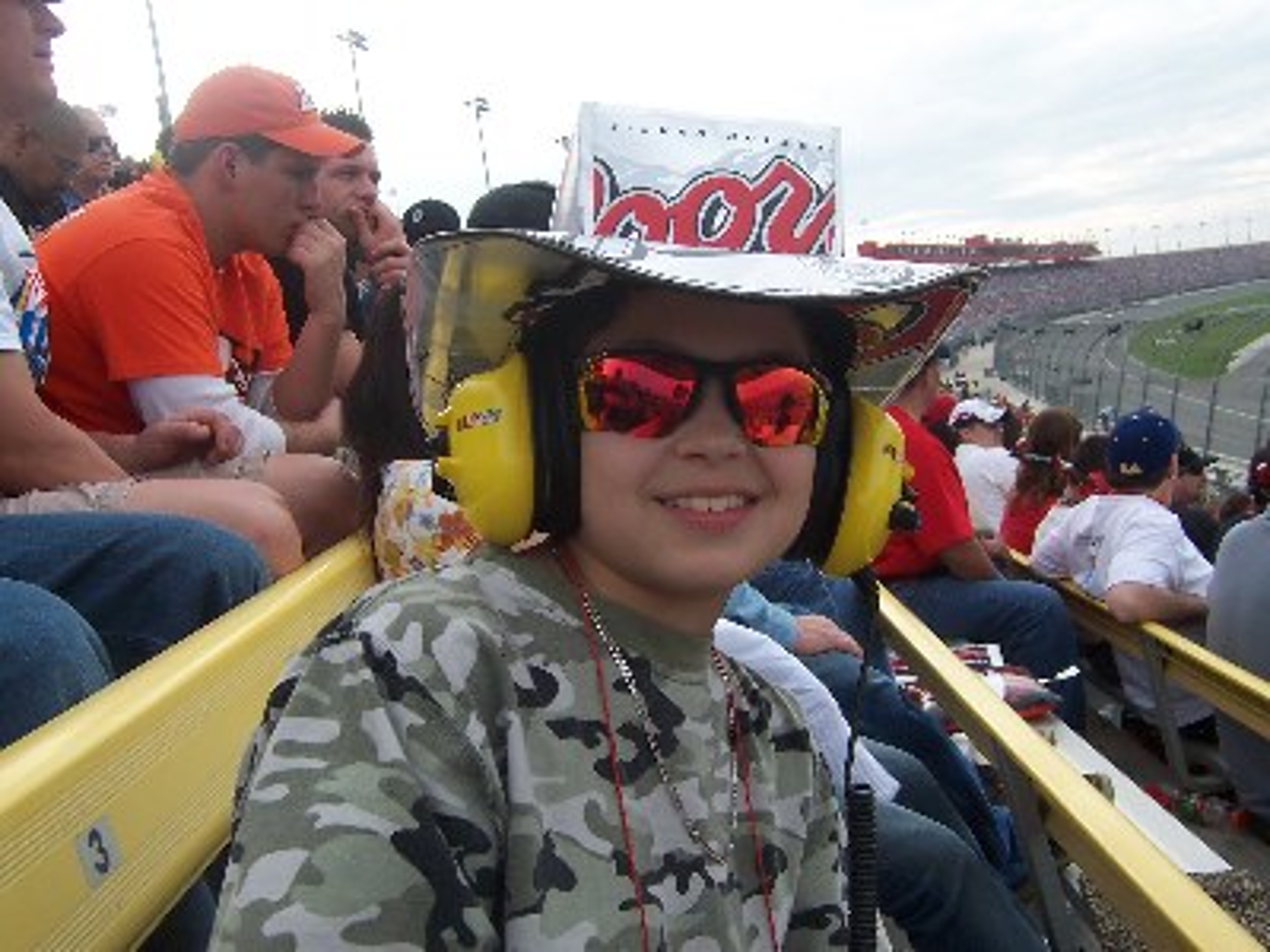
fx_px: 1321
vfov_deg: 39.7
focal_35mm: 36
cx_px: 635
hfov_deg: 51.4
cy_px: 476
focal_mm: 5.6
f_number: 4
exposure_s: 1/500
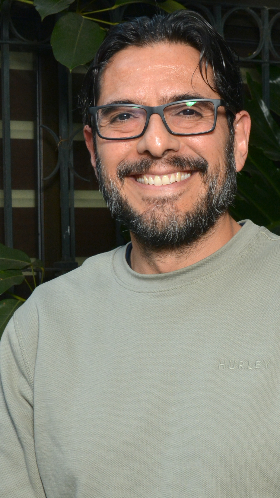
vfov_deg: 20.1
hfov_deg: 11.4
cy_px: 317
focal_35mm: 106
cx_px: 192
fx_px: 1399
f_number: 9
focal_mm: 35
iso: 640
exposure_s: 1/100
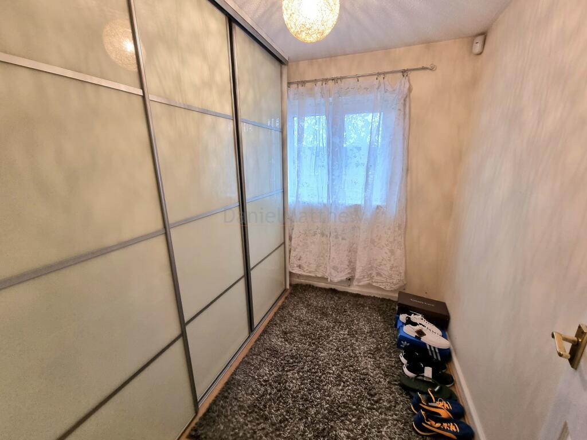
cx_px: 294
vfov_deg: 89.9
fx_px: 220
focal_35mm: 13
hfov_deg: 106.2
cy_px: 220
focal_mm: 2.2
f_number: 2.2
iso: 160
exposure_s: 1/50
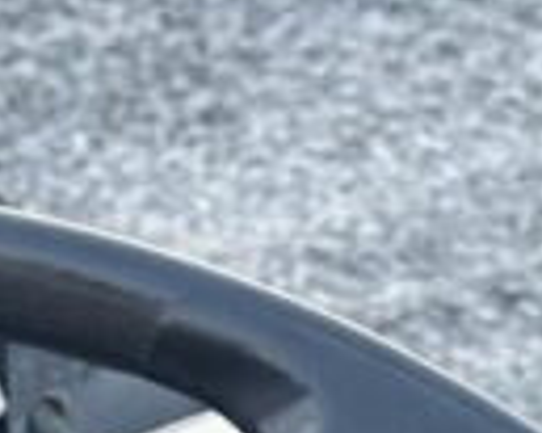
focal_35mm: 328
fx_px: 5258
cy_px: 1028
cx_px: 63
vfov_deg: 4.6
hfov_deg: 5.9
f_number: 1.78
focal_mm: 6.86
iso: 160
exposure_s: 1/60
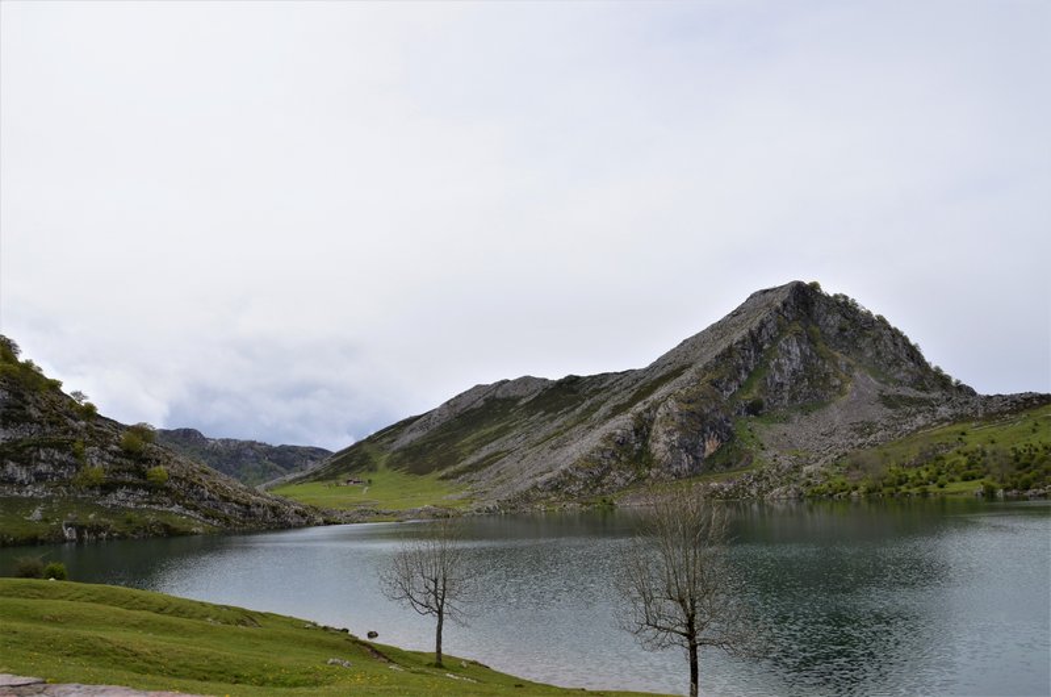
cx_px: 526
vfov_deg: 47.7
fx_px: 787
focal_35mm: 27
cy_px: 348
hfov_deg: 67.5
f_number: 10
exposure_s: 1/800
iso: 400
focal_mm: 18
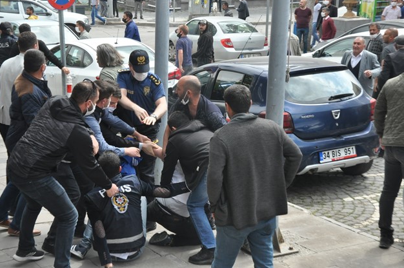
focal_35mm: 81
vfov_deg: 16.8
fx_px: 908
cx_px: 195
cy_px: 130
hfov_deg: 25.1
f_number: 10
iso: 1000
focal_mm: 52
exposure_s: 1/400
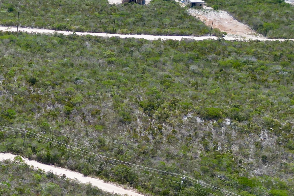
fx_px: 702
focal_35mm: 86
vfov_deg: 15.8
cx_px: -94
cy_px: 165
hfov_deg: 21.3
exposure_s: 1/4000
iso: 200
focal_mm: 6.72
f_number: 1.7
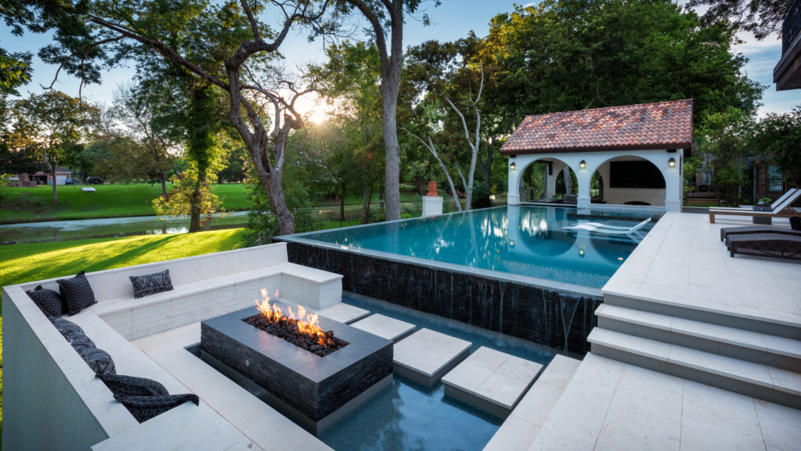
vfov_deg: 60.6
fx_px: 382
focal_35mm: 18
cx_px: 402
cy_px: 182
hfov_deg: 92.7
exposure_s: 1/160
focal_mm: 17
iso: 200
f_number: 8
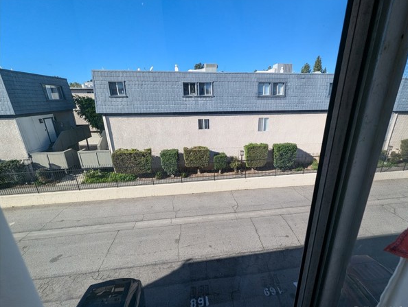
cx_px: 219
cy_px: 158
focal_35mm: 14
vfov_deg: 85.8
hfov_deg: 101.8
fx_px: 165
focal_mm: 1.95
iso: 49
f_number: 2.2
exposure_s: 1/1149
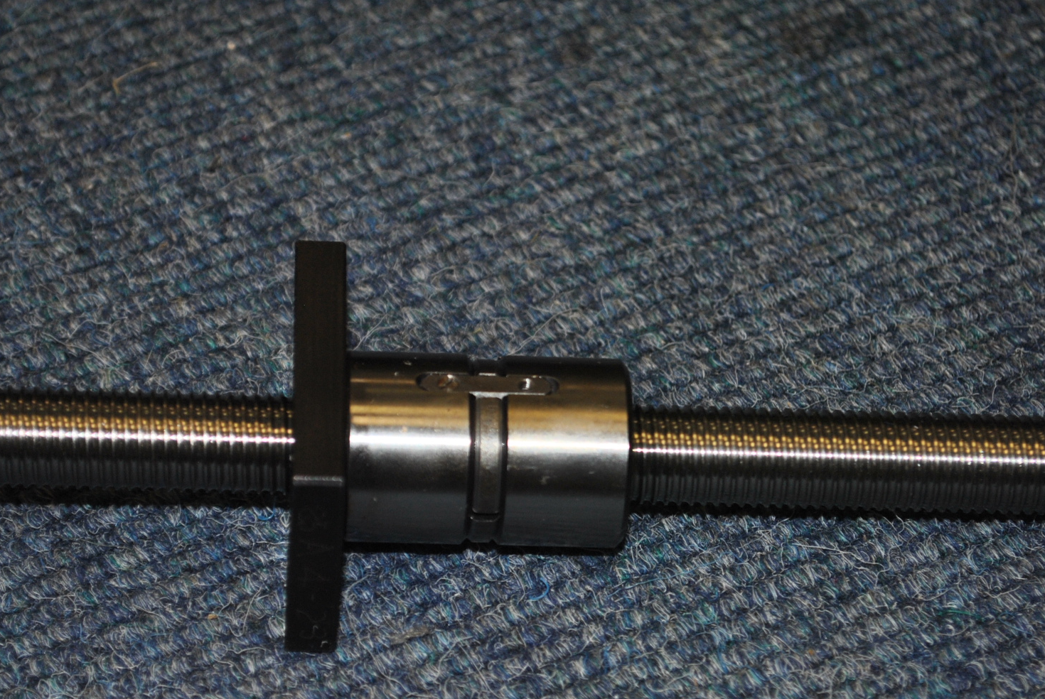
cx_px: 475
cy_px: 443
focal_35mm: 109
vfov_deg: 12.6
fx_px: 3158
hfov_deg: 18.8
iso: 200
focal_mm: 55
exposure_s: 1/60
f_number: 5.6
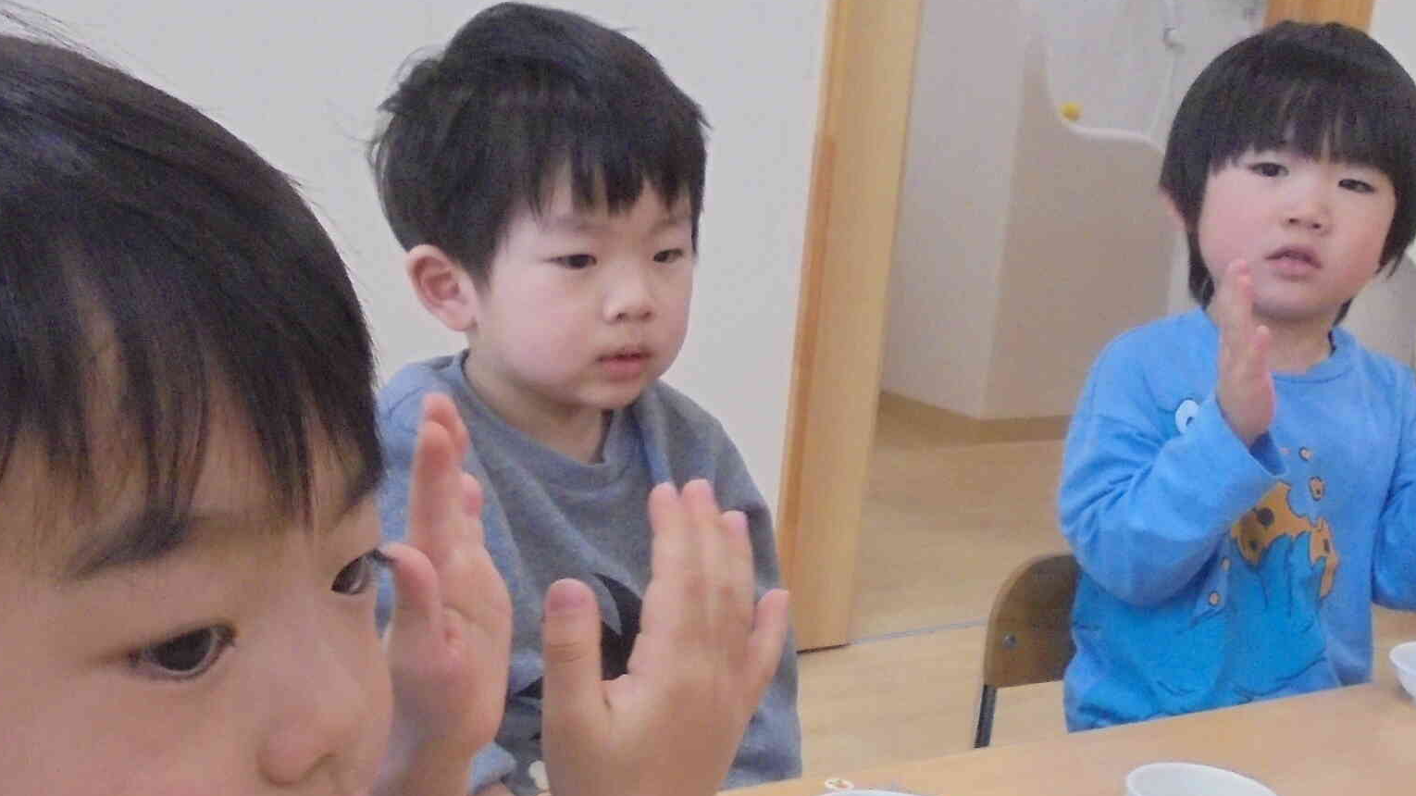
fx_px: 1802
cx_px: 654
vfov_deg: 24.4
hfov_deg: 42.9
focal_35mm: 48
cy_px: 672
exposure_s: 1/250
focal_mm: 4.6
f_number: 3.5
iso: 640
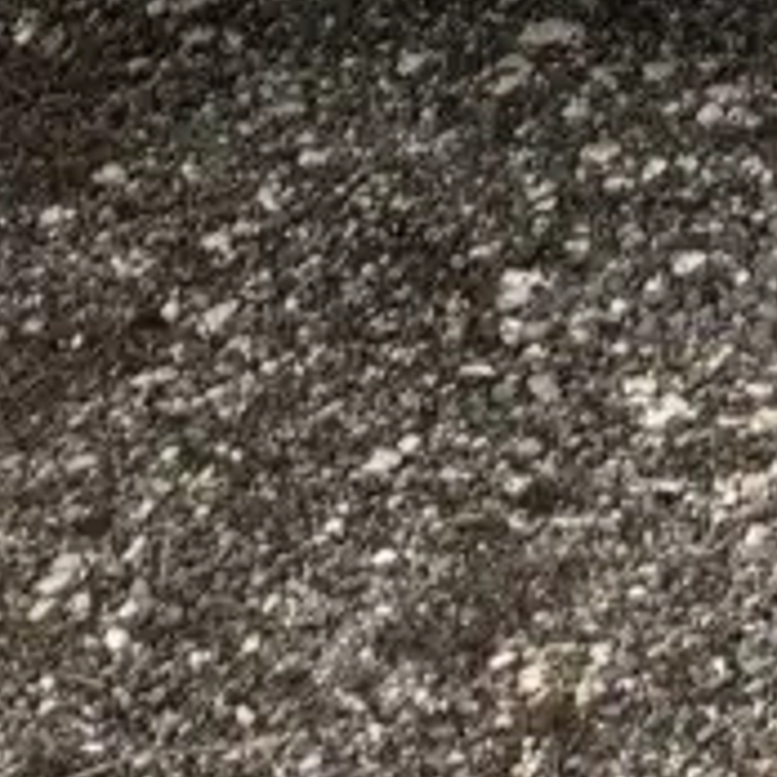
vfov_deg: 8.9
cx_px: 1925
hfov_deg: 9.4
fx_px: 4139
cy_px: -1487
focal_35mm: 163
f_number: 1.78
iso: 80
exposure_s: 1/1901
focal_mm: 6.76
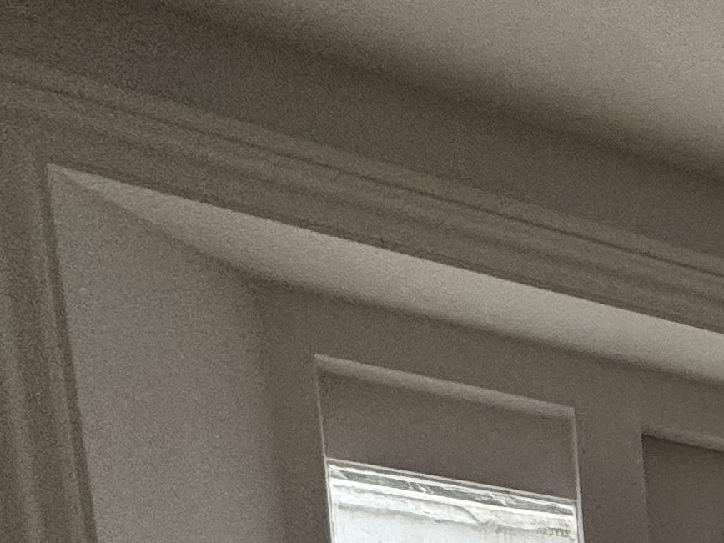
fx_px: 1359
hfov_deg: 18.3
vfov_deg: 16.4
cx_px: 1482
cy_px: 1133
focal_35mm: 65
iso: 80
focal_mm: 2.22
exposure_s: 1/101
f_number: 2.2
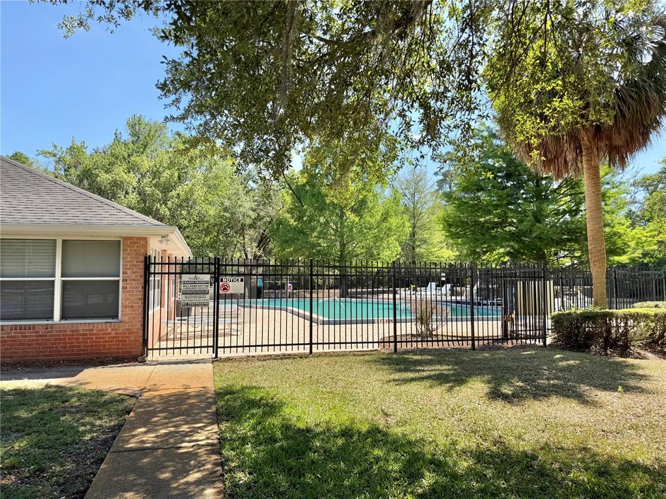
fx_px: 462
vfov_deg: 56.8
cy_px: 250
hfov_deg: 71.6
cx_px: 333
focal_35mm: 24
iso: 80
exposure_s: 1/1855
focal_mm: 6.76
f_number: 1.78
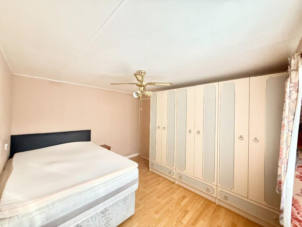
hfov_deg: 102.1
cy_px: 114
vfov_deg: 85.7
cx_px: 151
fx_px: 122
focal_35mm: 14
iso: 400
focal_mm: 2.22
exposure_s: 1/60
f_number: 2.2
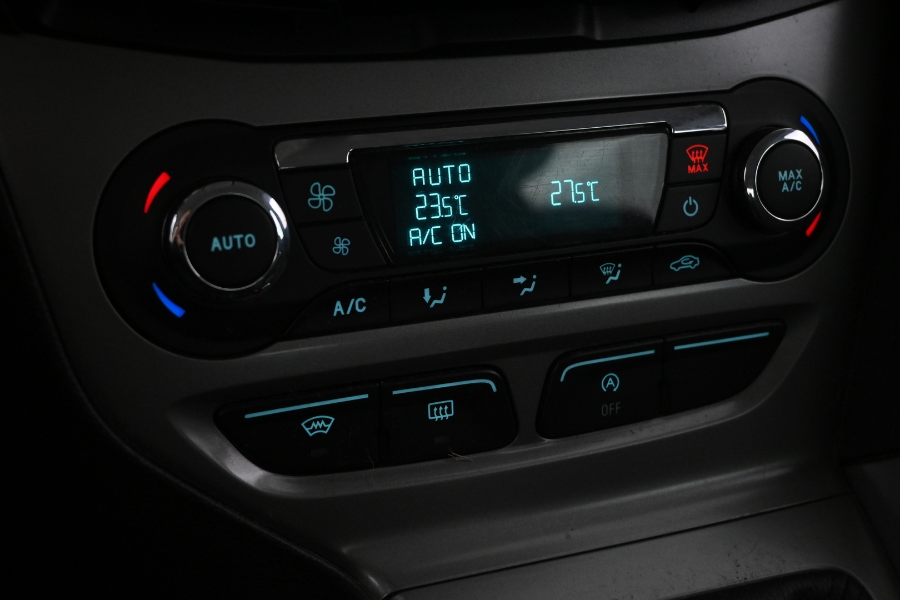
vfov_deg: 27.7
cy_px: 300
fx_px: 1219
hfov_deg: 40.5
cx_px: 450
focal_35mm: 49
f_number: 5
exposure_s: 1/50
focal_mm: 32.5
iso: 2200
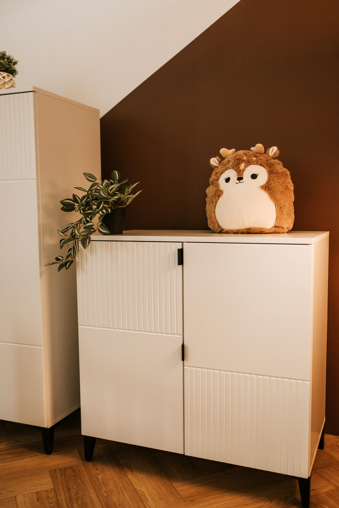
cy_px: 261
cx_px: 171
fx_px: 508
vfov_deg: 53.1
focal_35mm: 36
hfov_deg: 36.9
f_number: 1.8
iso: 800
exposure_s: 1/250
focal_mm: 35
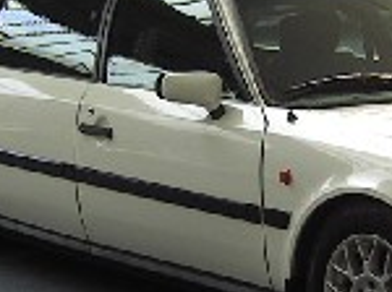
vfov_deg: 9.6
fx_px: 1741
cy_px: 177
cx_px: 243
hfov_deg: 12.8
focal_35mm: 154
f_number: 2.8
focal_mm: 5.6
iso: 50
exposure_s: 1/86.4
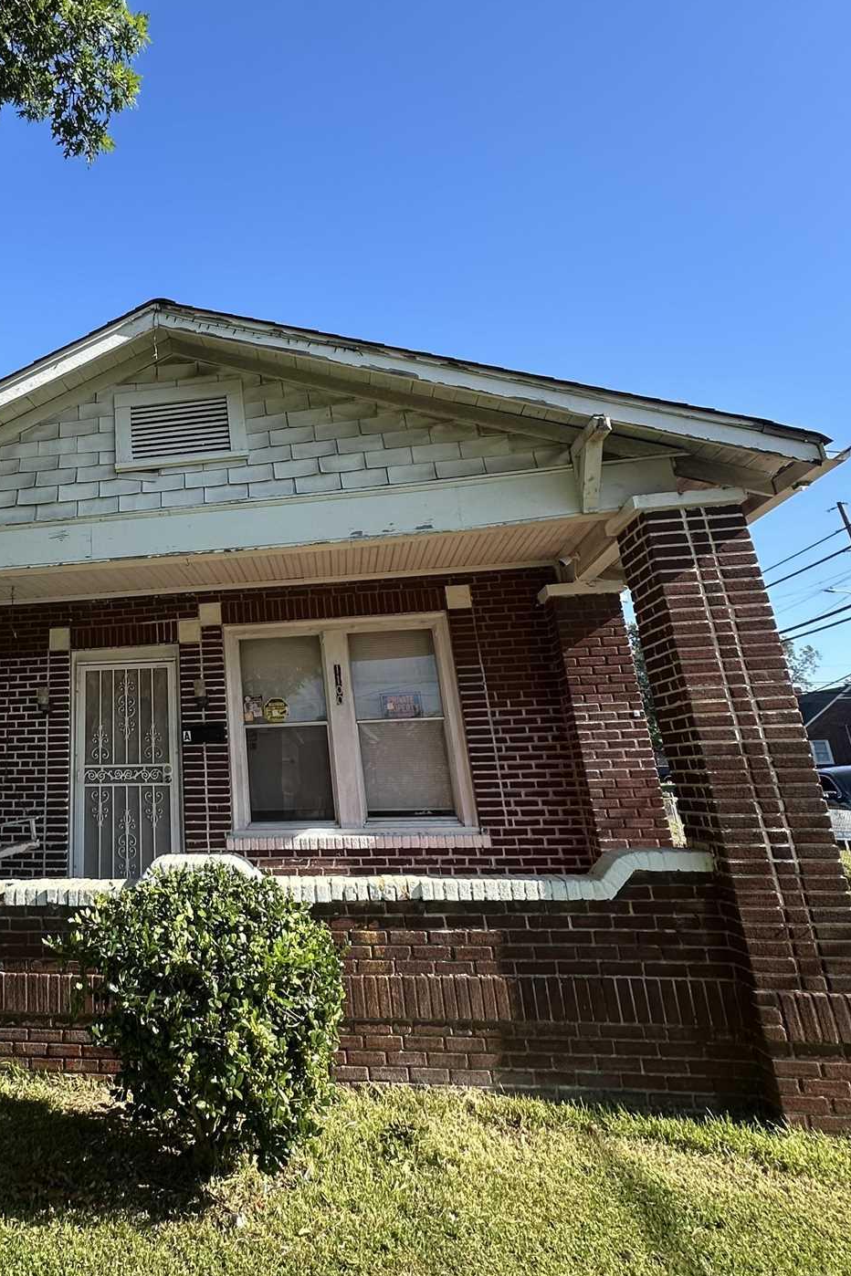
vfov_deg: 72.5
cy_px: 477
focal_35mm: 24
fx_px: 851
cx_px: 136
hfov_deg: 49.1
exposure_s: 1/640
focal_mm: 2.22
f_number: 2.2
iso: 40
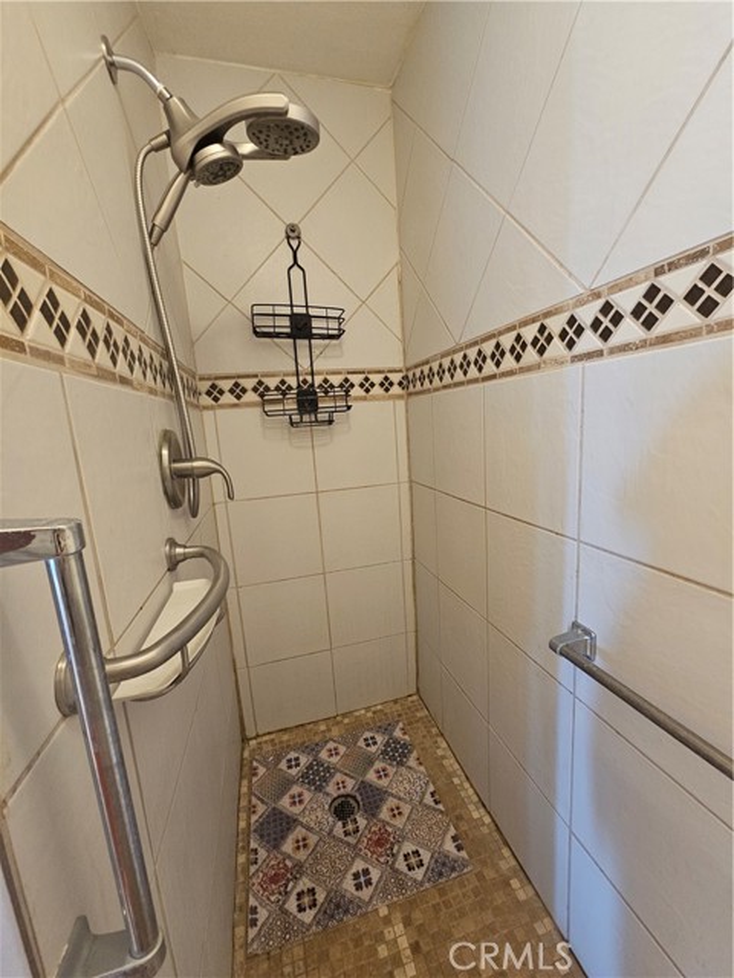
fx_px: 368
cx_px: 367
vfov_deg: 106.2
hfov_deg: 89.9
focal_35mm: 13
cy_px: 489
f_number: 2.2
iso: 320
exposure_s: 1/40
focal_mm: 2.2
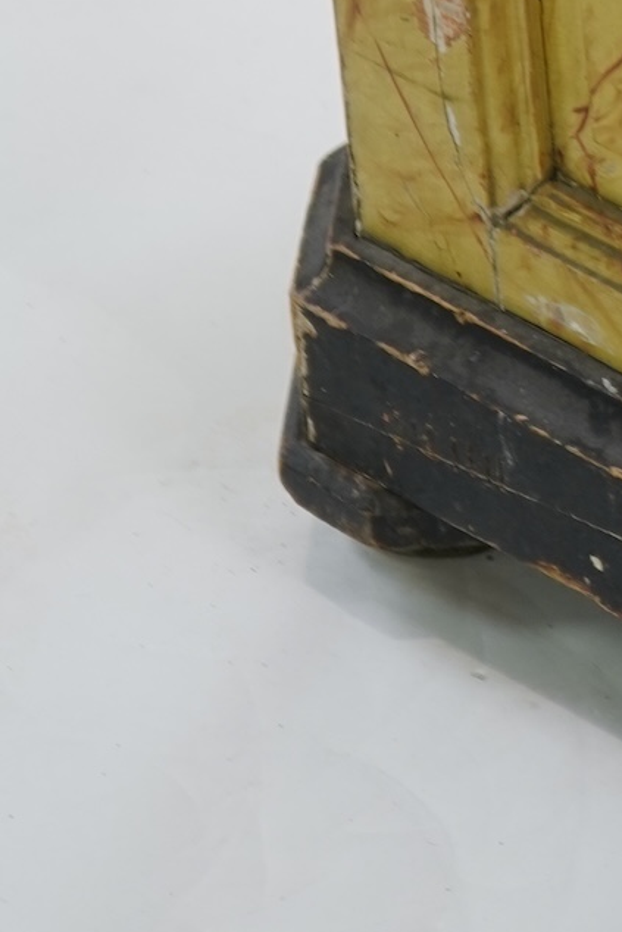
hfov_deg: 6.8
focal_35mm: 194
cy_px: -745
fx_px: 5025
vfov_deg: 10.0
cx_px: 1423
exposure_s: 1/80
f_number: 4.5
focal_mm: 41
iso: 320
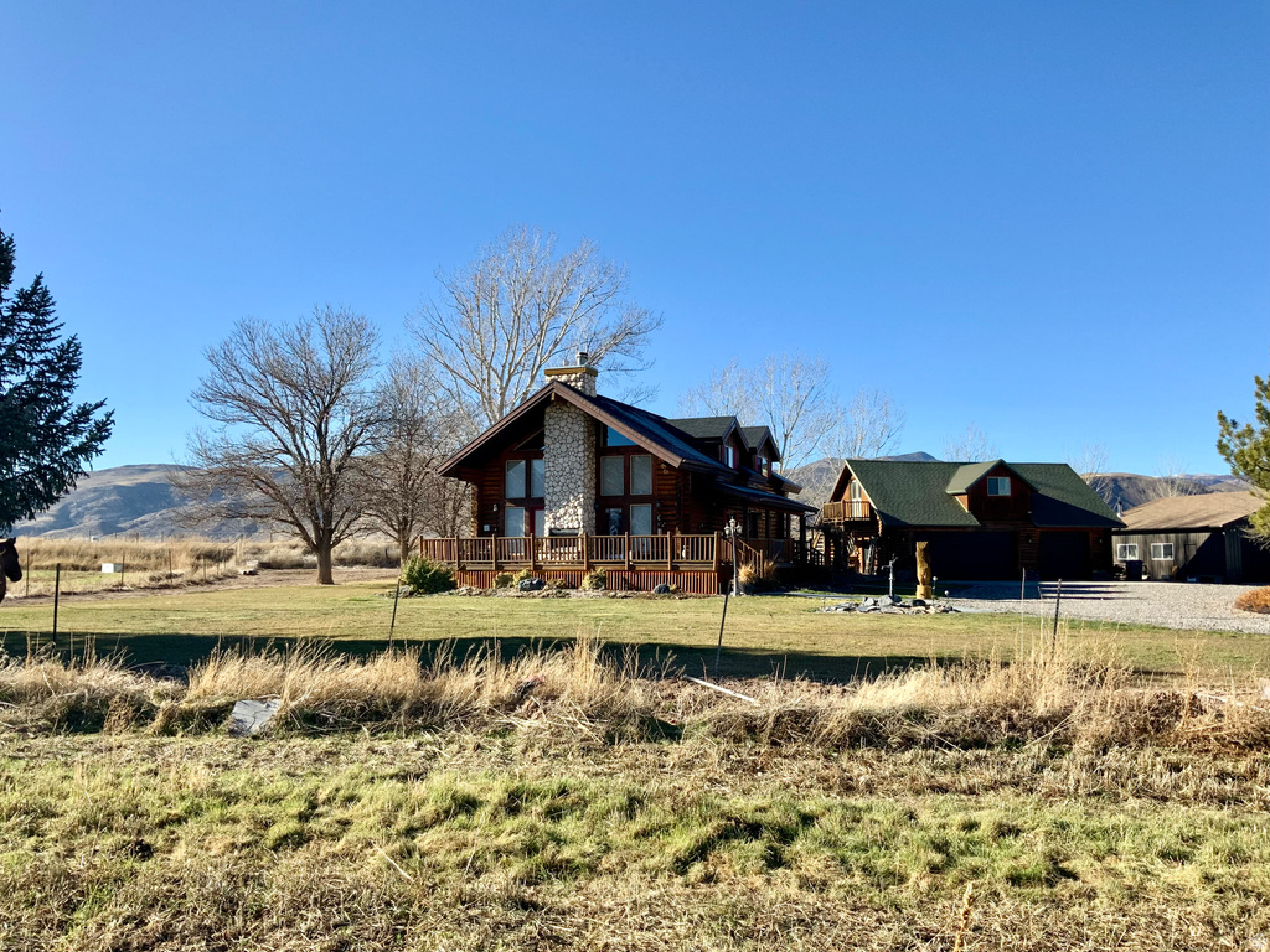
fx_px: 1064
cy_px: 476
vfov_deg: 48.2
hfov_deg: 61.7
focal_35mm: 29
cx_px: 635
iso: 16
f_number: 1.8
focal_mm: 3
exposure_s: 1/1534
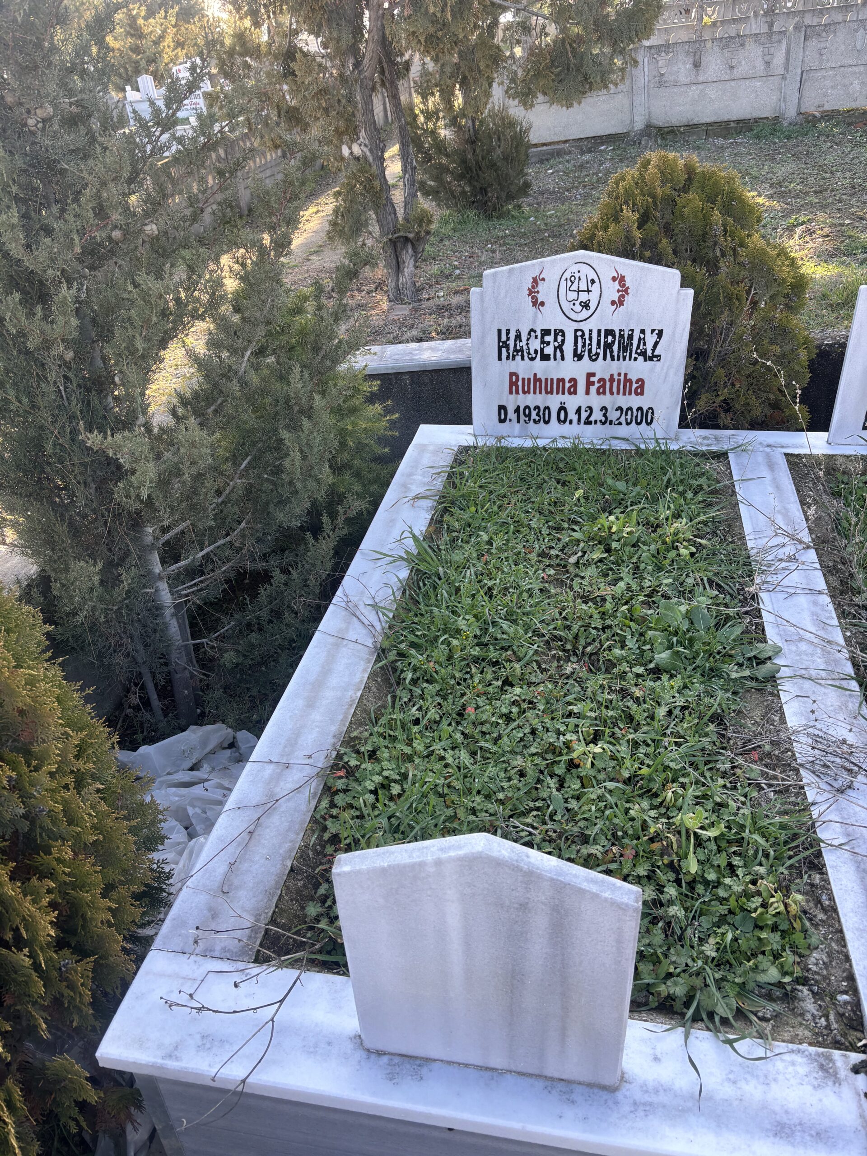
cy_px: 578
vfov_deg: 67.3
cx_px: 434
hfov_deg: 53.1
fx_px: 868
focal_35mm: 26
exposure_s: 1/202
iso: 40
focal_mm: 5.96
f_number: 1.6
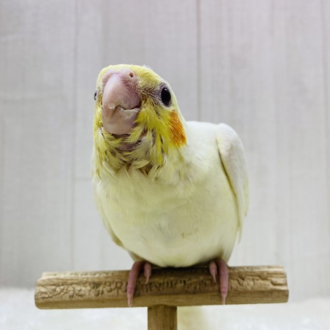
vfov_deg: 54.0
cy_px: 163
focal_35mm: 30
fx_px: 324
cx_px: 173
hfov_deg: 54.0
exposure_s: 1/100
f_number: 1.8
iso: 64
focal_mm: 4.25
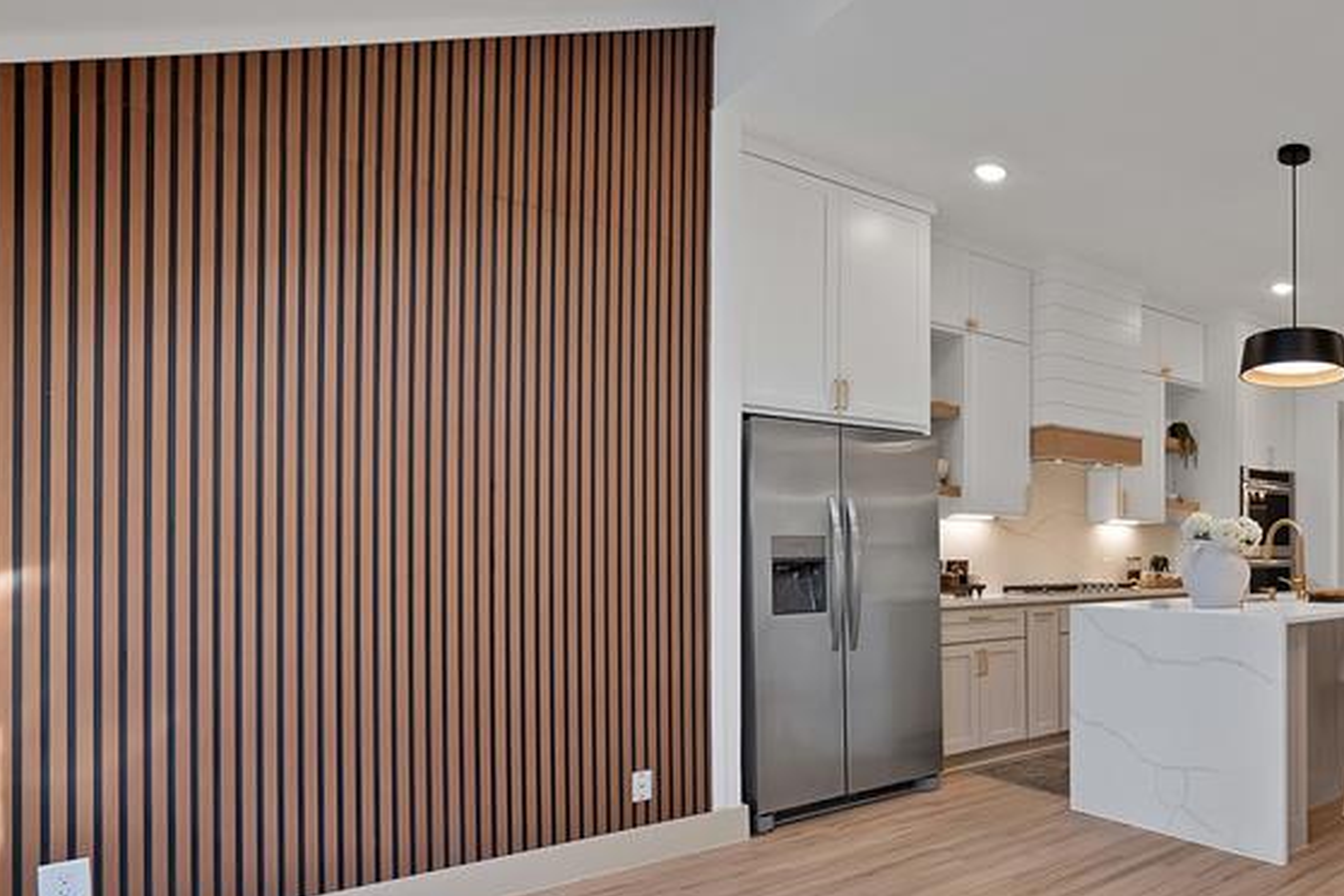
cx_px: 1200
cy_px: 550
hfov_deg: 65.6
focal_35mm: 22
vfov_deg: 56.7
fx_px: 821
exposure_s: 1/25
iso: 2000
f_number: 7.1
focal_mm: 12
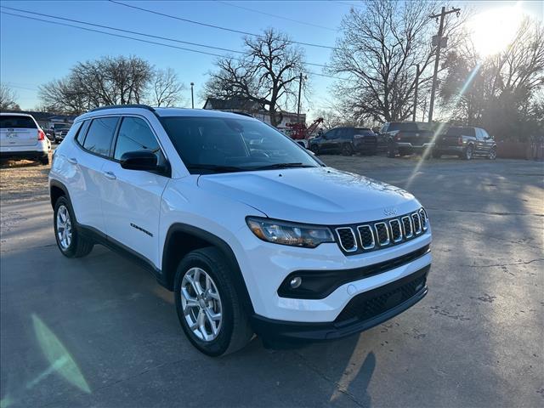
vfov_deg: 53.1
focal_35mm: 26
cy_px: 204
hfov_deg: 67.3
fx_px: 409
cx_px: 272
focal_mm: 5.7
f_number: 1.5
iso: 50
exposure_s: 1/1698
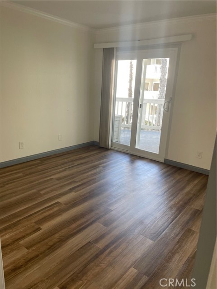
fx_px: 217
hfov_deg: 53.1
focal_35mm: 26
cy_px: 144
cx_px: 108
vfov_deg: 67.3
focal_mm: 4.2
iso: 125
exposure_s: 1/120
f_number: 1.6
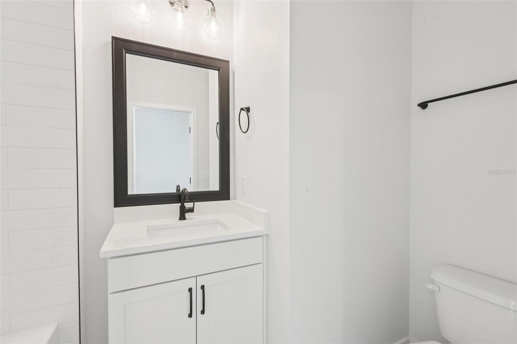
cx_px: 258
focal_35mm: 16
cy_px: 172
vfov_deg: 73.7
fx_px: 230
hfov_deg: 96.7
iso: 400
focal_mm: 16
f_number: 8
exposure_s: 1/20
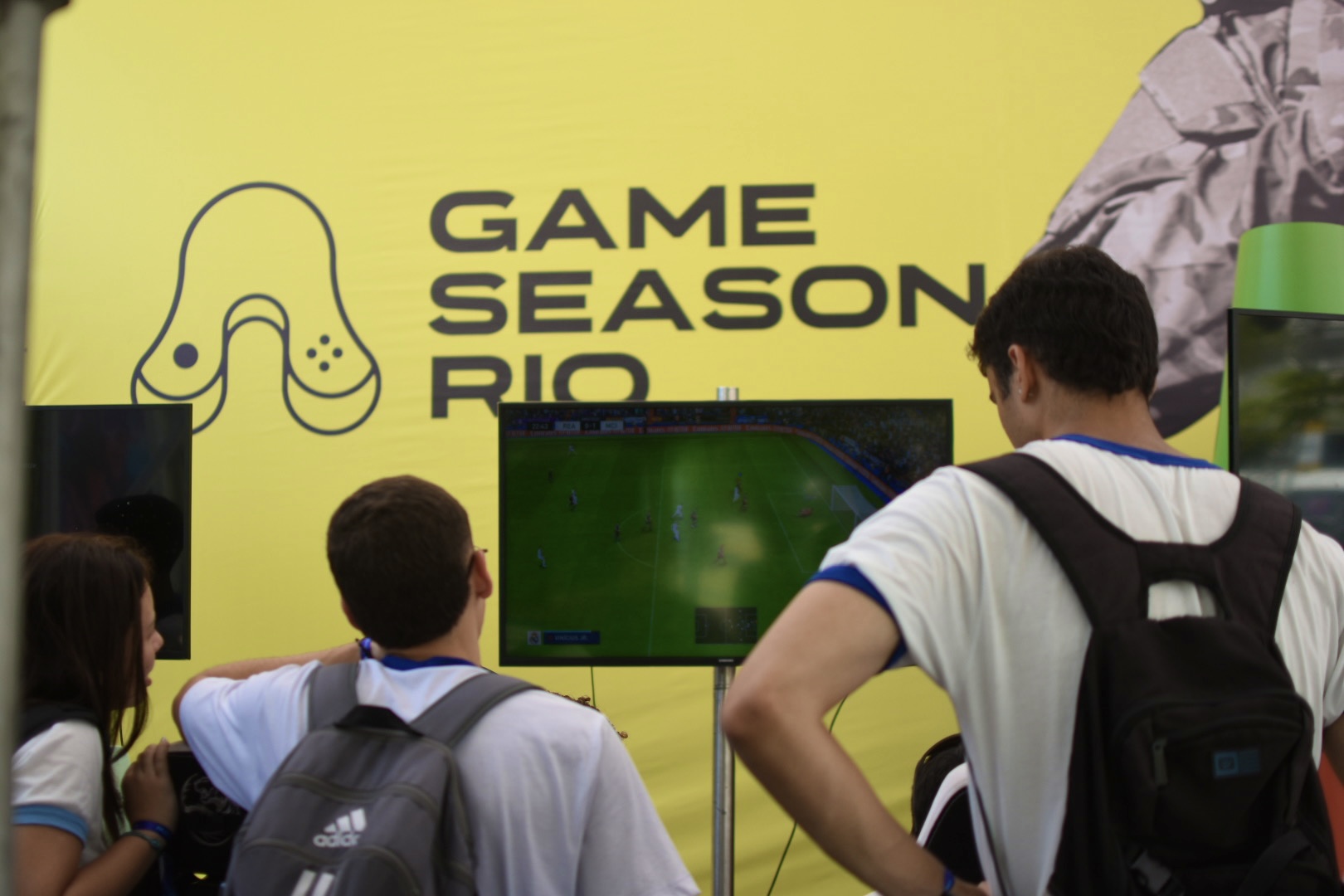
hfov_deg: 37.9
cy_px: 448
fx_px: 1960
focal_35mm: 52
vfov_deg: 25.8
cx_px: 672
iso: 125
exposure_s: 1/800
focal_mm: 35
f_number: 1.8
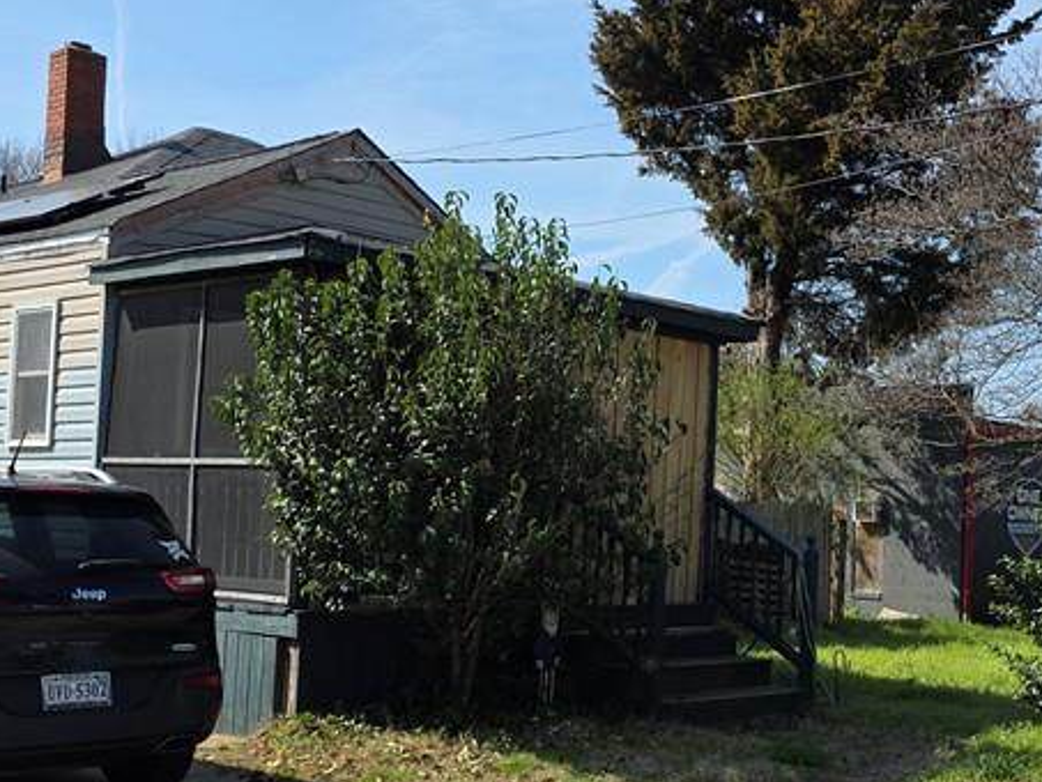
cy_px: 458
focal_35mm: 52
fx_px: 1566
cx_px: 828
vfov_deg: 28.0
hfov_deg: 35.7
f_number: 1.7
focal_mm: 6.3
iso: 80
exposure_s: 1/5608
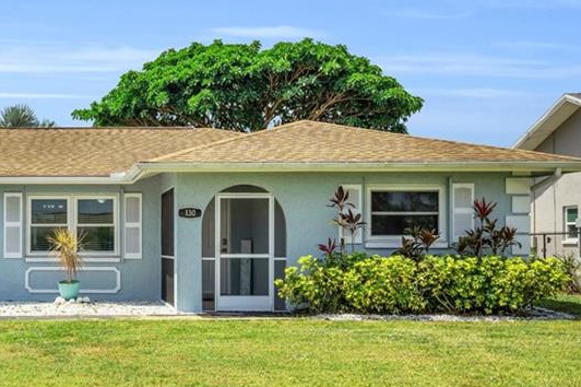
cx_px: 72
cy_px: 242
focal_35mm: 50
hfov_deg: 37.4
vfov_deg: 26.9
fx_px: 806
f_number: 9
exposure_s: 1/500
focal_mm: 26
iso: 200
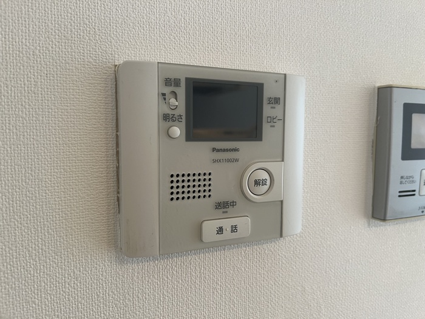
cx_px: 212
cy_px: 160
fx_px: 319
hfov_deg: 67.3
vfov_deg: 53.1
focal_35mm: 26
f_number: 1.5
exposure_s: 1/50
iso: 125
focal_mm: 5.7
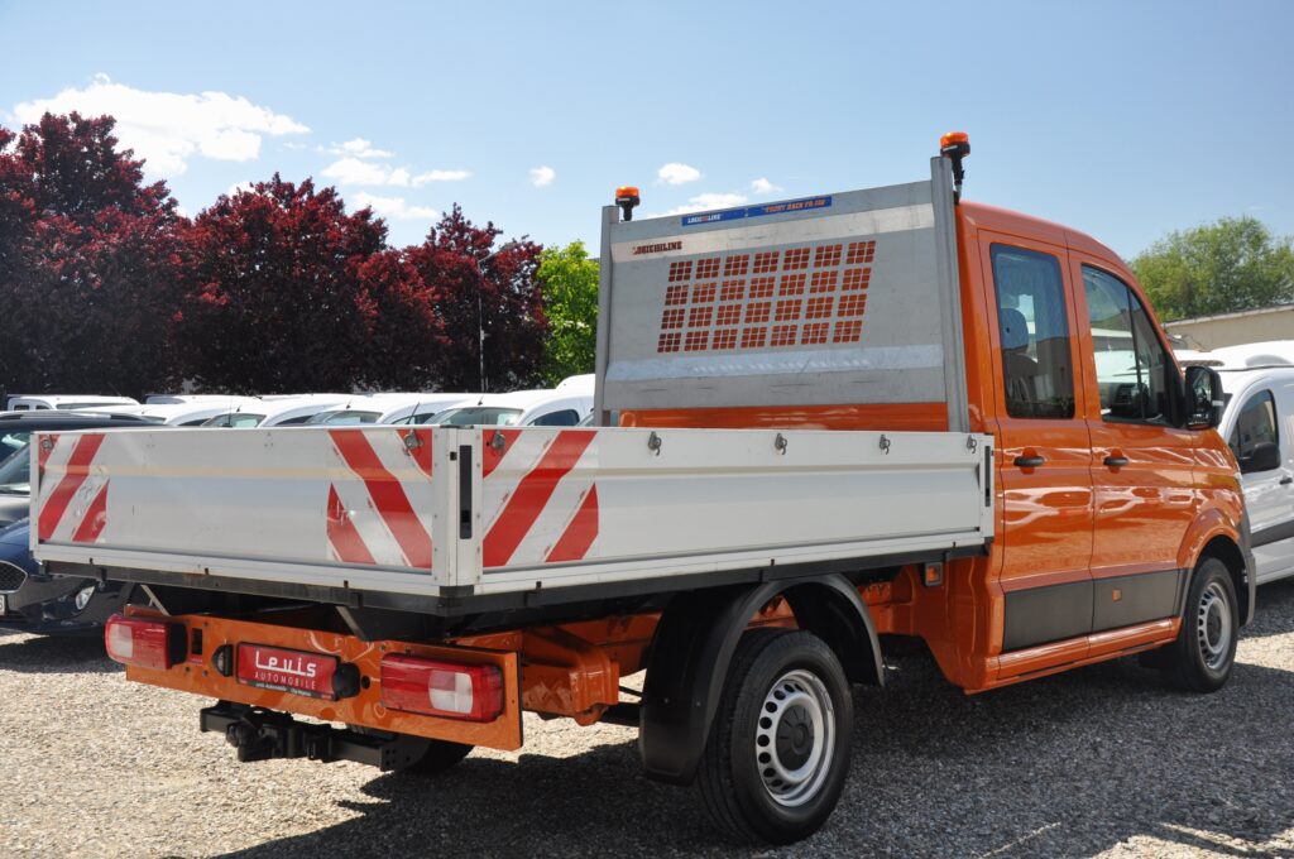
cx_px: 647
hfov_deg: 49.6
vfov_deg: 34.1
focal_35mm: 39
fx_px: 1400
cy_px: 430
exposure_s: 1/320
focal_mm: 26
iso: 500
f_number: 9
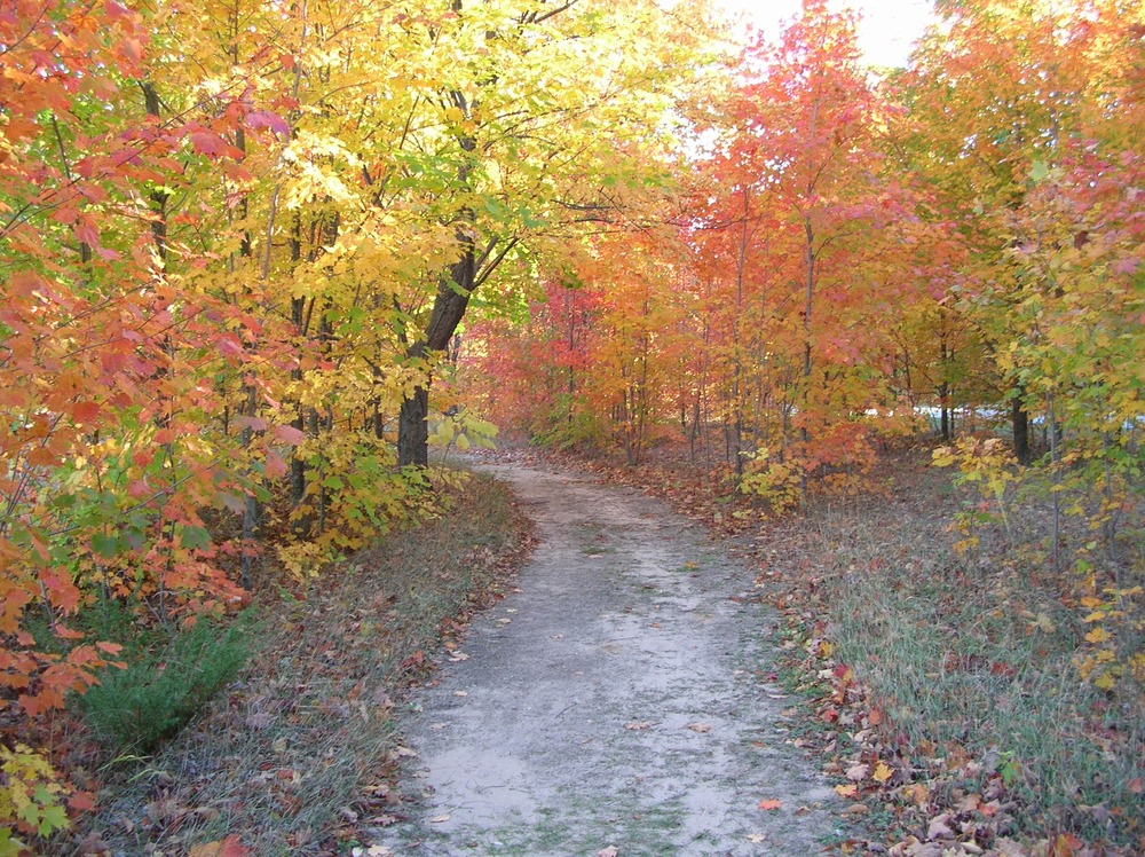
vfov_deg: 40.6
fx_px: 1157
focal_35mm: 35
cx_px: 572
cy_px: 428
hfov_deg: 52.7
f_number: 2.8
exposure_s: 1/42
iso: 50
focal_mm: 5.8
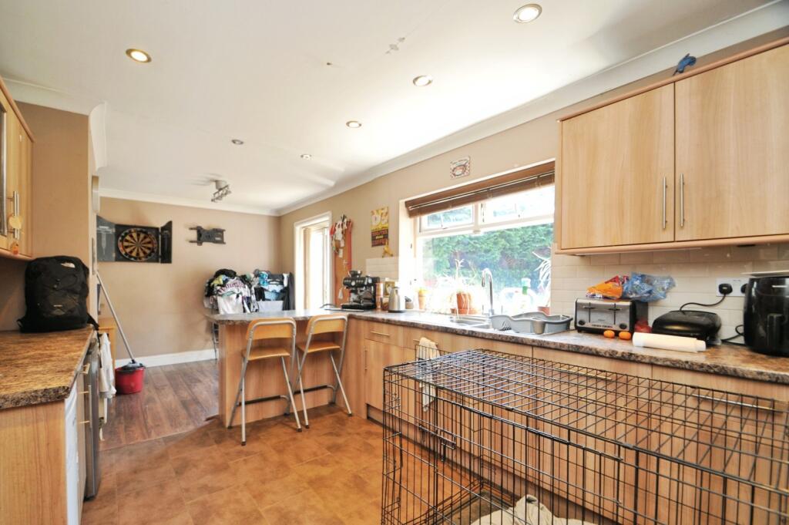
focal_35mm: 15
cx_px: 394
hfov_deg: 100.4
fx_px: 328
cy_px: 262
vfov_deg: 77.2
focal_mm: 10
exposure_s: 1/15
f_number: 6.3
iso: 400
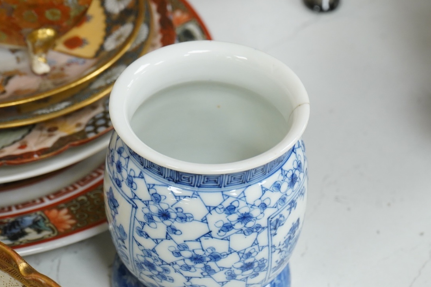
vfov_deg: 12.4
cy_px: 200
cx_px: 211
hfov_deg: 18.6
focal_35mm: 110
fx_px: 1316
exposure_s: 1/80
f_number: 8
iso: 2500
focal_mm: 70
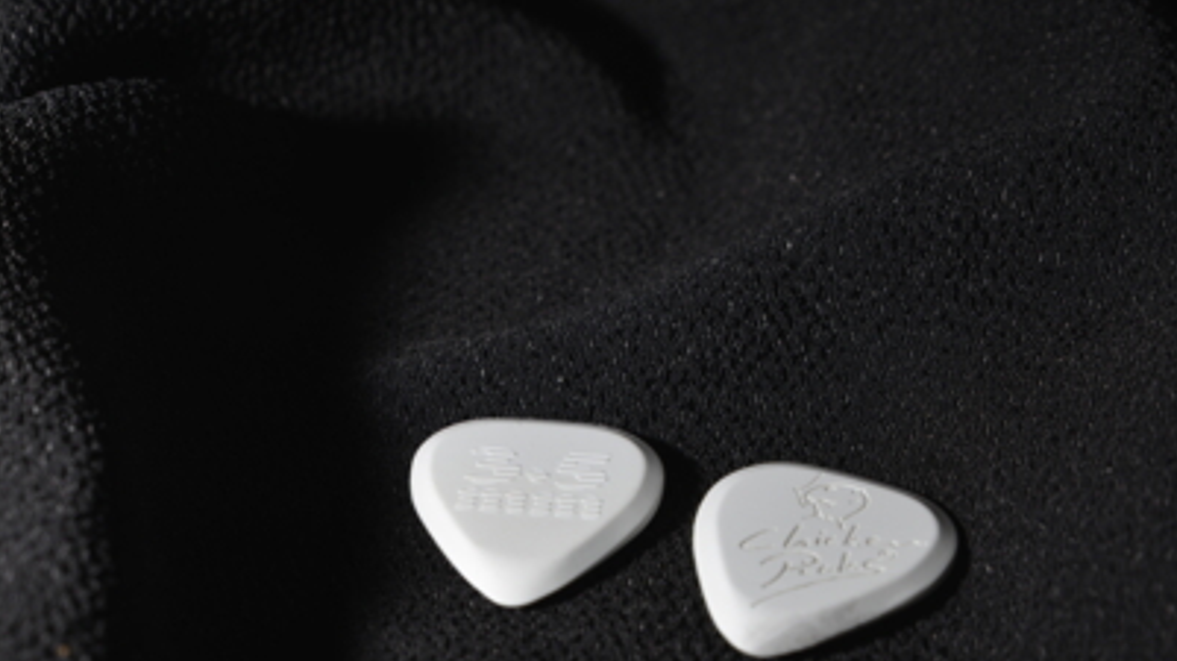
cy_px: 602
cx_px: 376
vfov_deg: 10.1
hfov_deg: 18.0
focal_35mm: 119
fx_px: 3712
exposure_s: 1/60
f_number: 9
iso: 100
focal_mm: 70
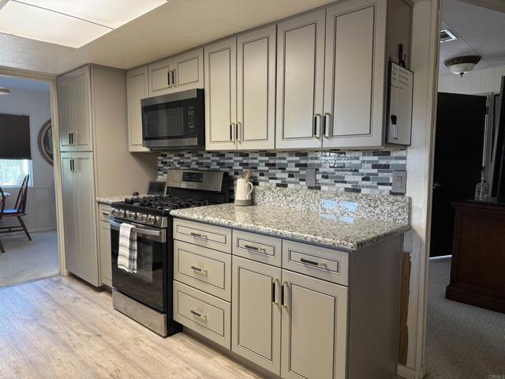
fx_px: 350
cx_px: 252
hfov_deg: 71.6
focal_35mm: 24
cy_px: 190
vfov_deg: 56.8
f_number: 1.78
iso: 200
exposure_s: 1/120
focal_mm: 6.76
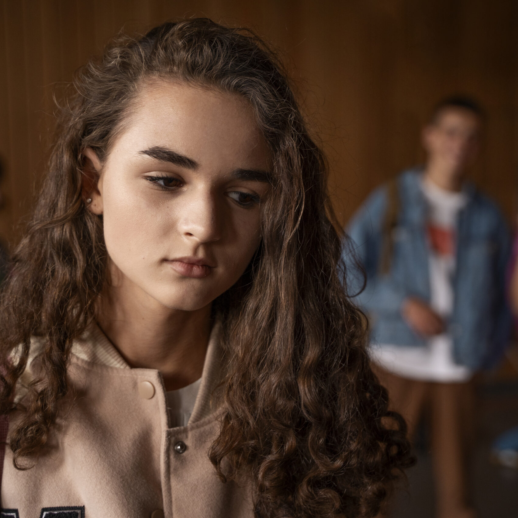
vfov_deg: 28.6
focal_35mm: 60
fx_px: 1016
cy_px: 259
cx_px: 278
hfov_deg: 28.6
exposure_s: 1/250
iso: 1000
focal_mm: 47
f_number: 2.8
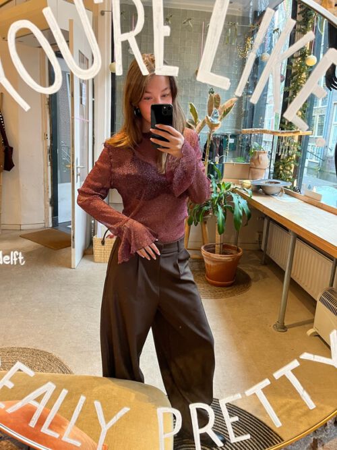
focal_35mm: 26
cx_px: 168
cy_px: 225
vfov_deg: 67.3
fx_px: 338
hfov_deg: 53.0
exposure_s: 1/33
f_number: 1.6
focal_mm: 5.1
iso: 400
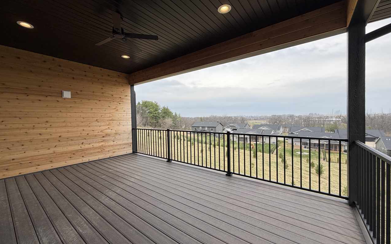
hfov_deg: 101.5
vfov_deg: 74.8
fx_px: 160
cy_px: 122
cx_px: 196
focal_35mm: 15
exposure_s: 1/607
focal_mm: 2.22
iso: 40
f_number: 2.2
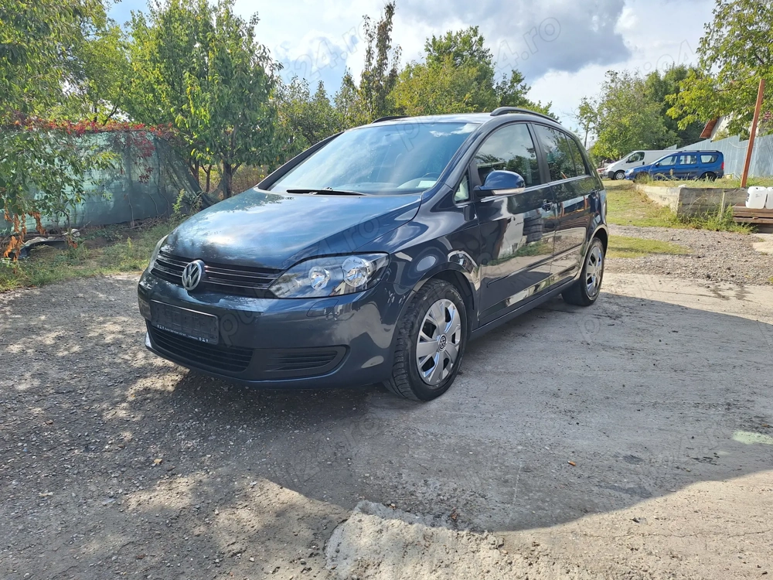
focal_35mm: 23
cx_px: 386
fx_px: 514
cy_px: 290
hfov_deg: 73.9
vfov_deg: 58.9
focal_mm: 5.54
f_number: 1.8
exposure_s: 1/1464
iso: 40
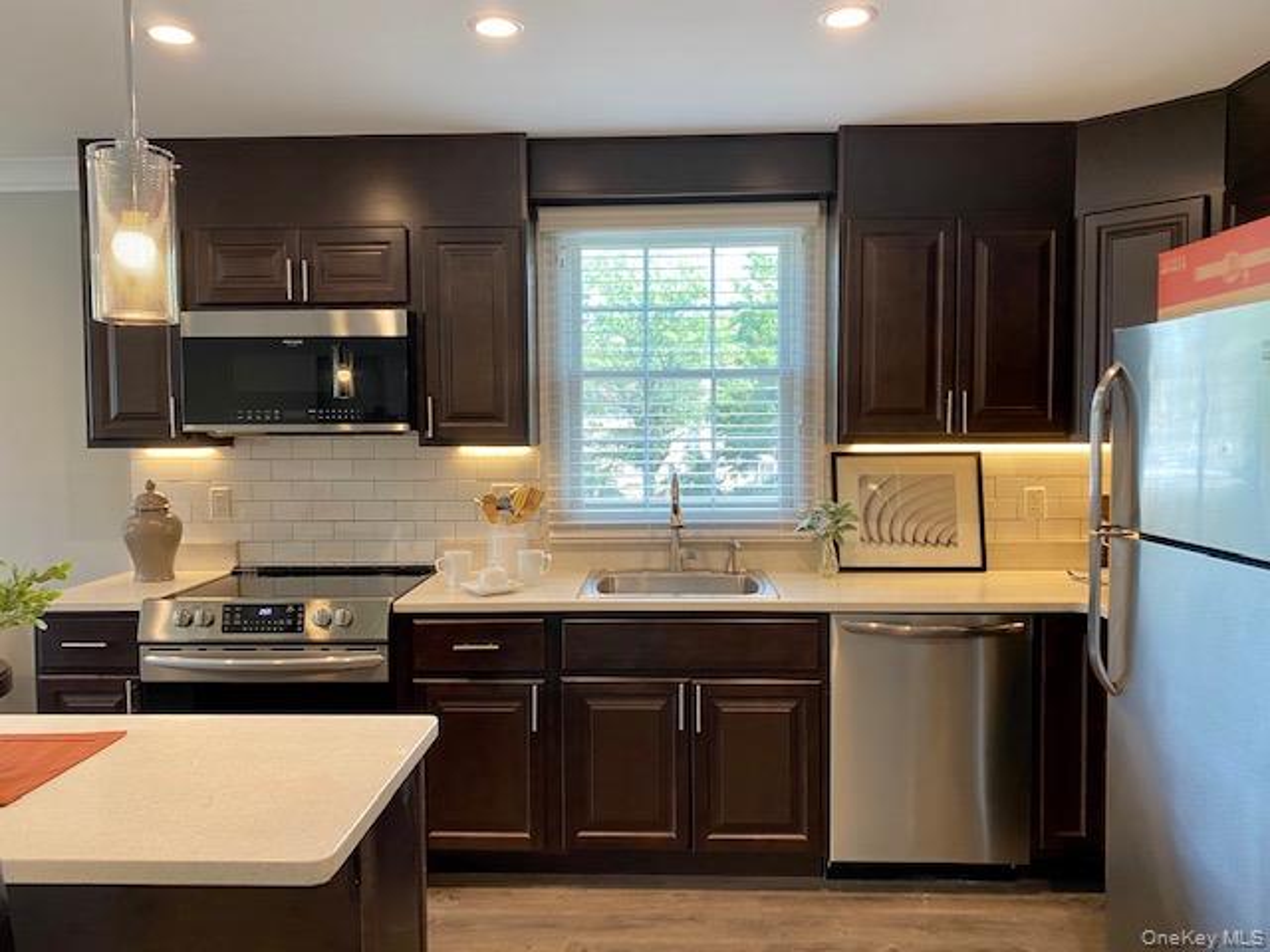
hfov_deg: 67.3
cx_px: 635
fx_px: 954
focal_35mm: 26
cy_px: 476
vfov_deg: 53.1
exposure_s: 1/60
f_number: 1.8
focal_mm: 4.25
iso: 80
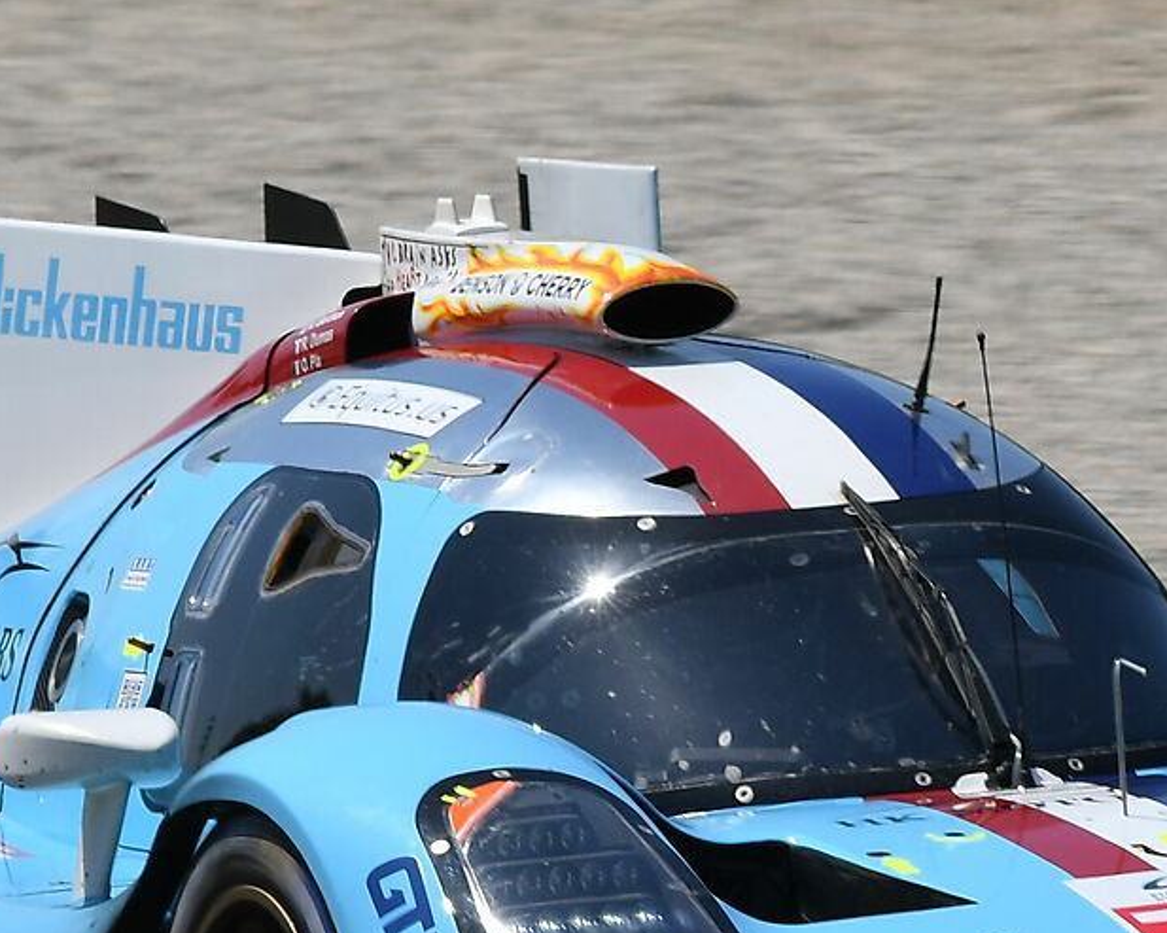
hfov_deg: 1.2
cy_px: 746
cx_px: 898
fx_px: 56755
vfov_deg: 0.9
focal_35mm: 1644
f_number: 10
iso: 100
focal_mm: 300
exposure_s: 1/500
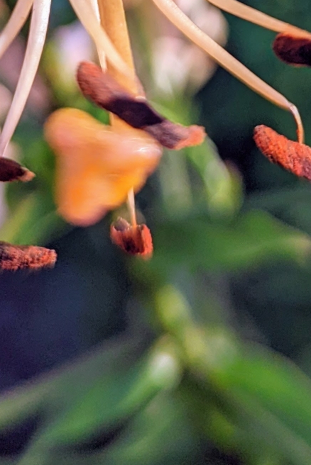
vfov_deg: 21.8
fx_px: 1010
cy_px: -226
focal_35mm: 78
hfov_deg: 17.5
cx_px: 142
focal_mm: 6.81
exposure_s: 1/662
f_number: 1.85
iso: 41
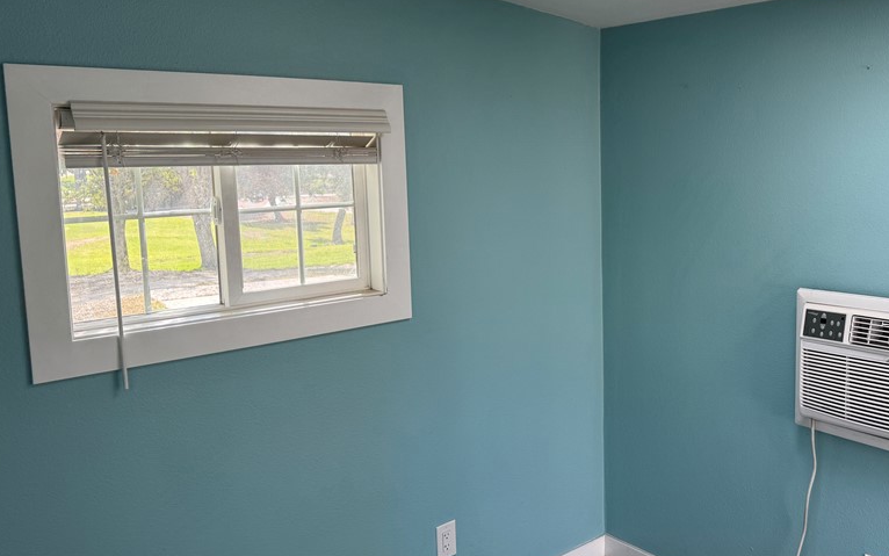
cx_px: 568
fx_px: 824
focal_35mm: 34
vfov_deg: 37.2
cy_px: 250
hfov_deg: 55.9
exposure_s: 1/240
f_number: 1.78
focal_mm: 6.76
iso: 80
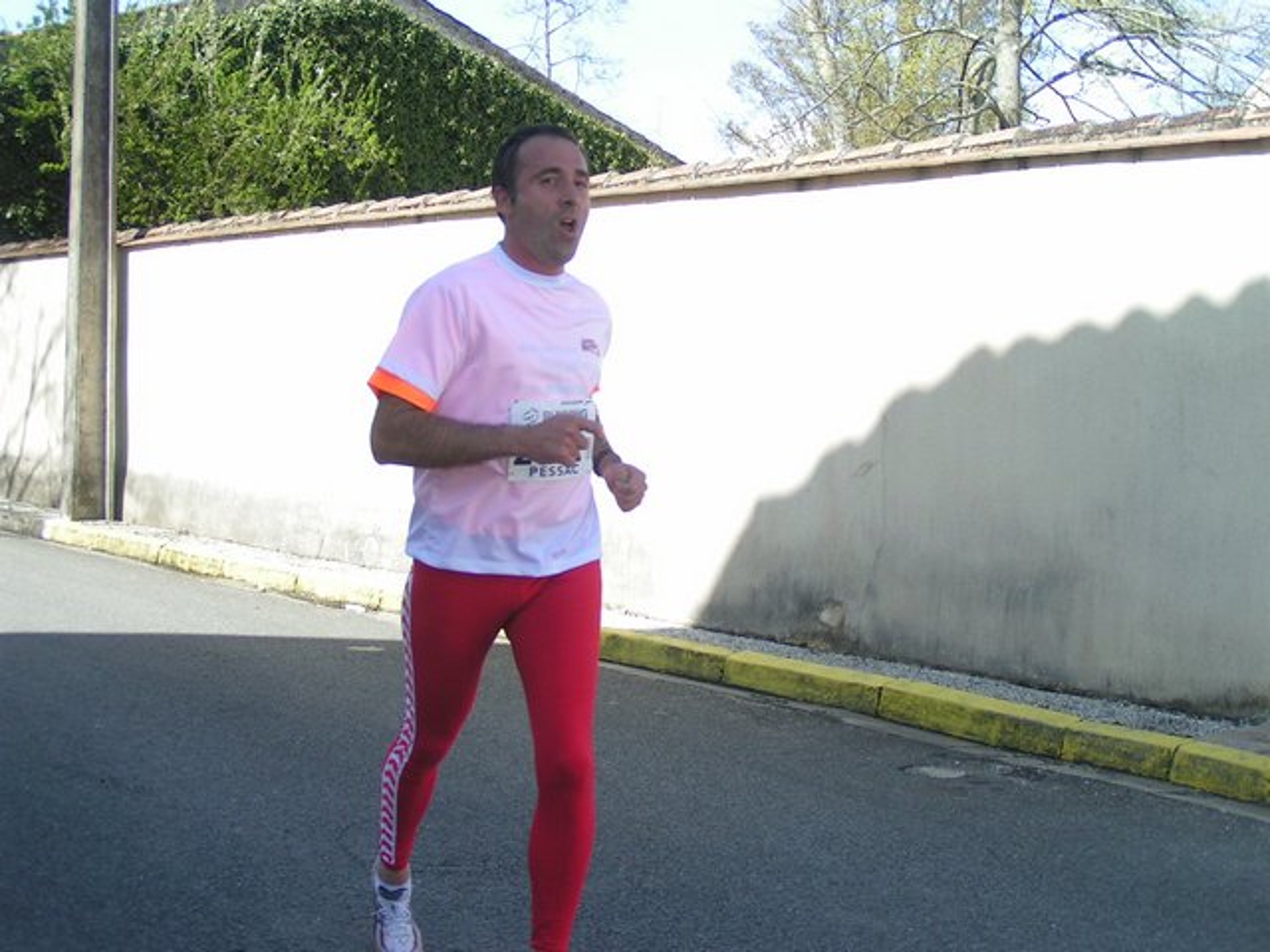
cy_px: 476
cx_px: 635
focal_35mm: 49
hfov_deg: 38.9
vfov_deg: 29.7
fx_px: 1798
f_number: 2.8
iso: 50
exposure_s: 1/400
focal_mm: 7.6
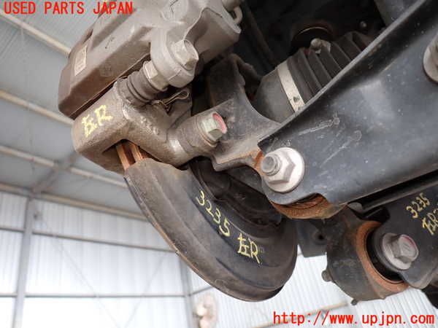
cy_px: 164
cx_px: 219
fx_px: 316
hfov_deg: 69.4
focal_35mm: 25
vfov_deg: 54.9
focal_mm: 4.5
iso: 200
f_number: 2
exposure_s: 1/60
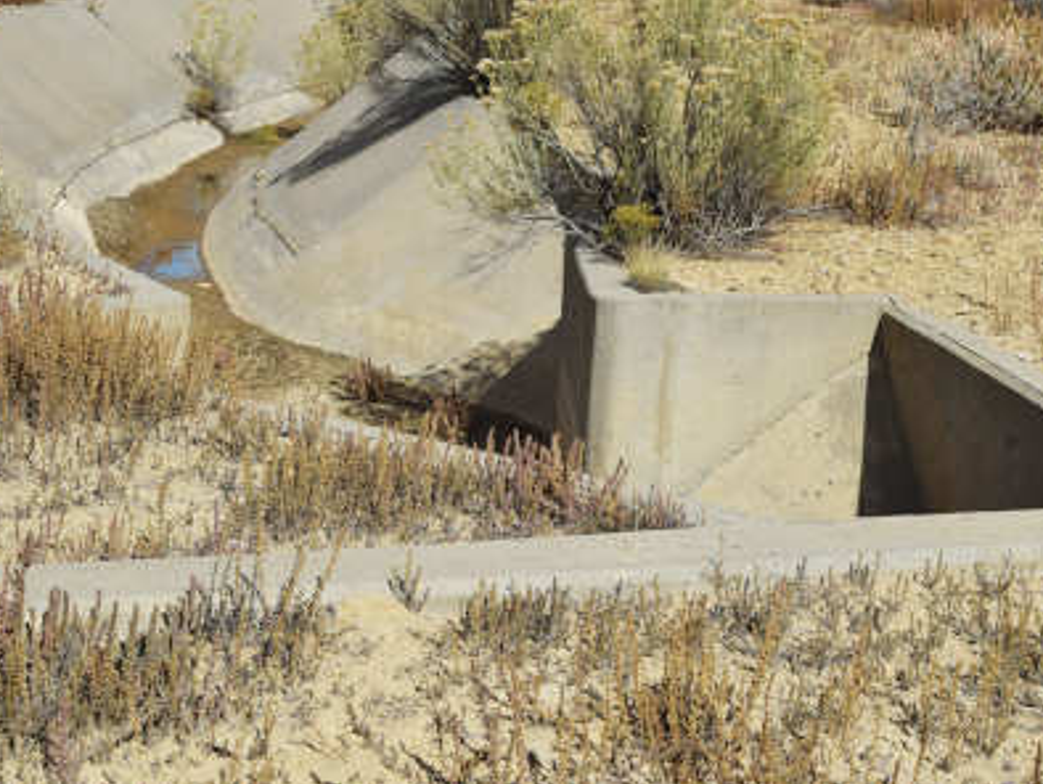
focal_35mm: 91
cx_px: 556
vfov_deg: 16.3
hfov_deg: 21.6
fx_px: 2730
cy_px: 395
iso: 400
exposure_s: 1/500
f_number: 11
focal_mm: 55
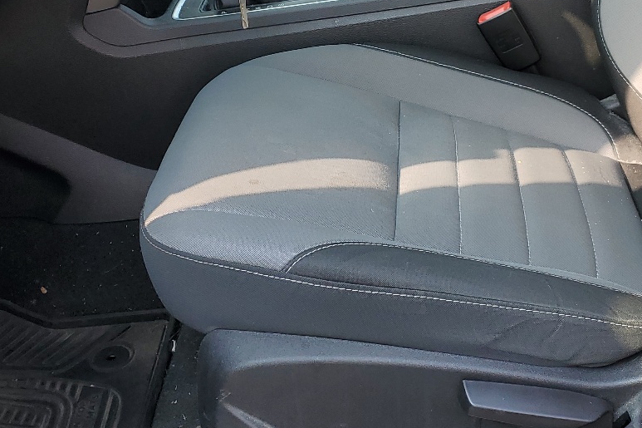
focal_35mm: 56
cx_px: 352
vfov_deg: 23.6
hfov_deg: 35.6
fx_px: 998
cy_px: 50
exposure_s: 1/417
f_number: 1.5
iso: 50
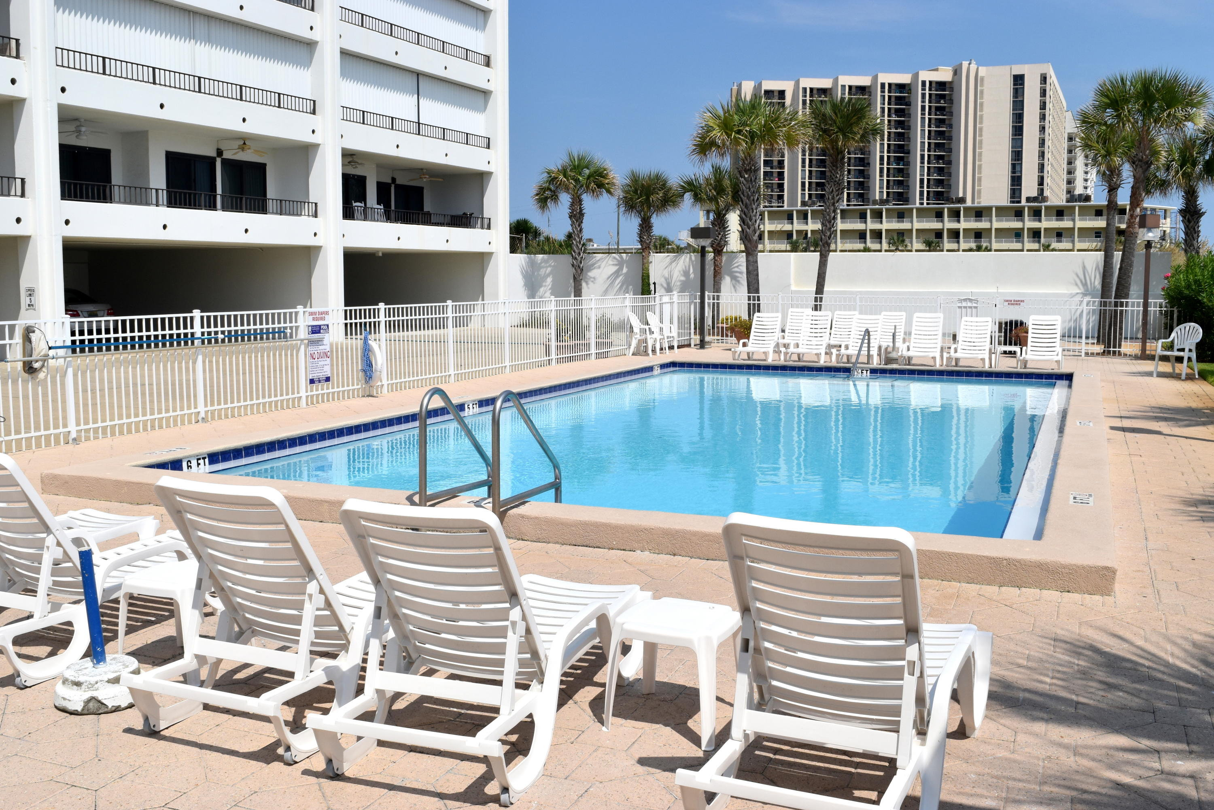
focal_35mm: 34
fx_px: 1163
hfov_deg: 55.1
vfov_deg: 38.4
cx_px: 607
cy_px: 405
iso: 200
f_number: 11
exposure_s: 1/640
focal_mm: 23
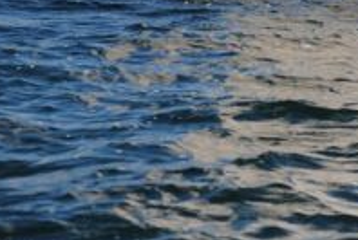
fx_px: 4844
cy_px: -104
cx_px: 559
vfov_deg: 2.8
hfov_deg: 4.2
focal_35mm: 486
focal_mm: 80
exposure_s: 1/500
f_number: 5.6
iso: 100
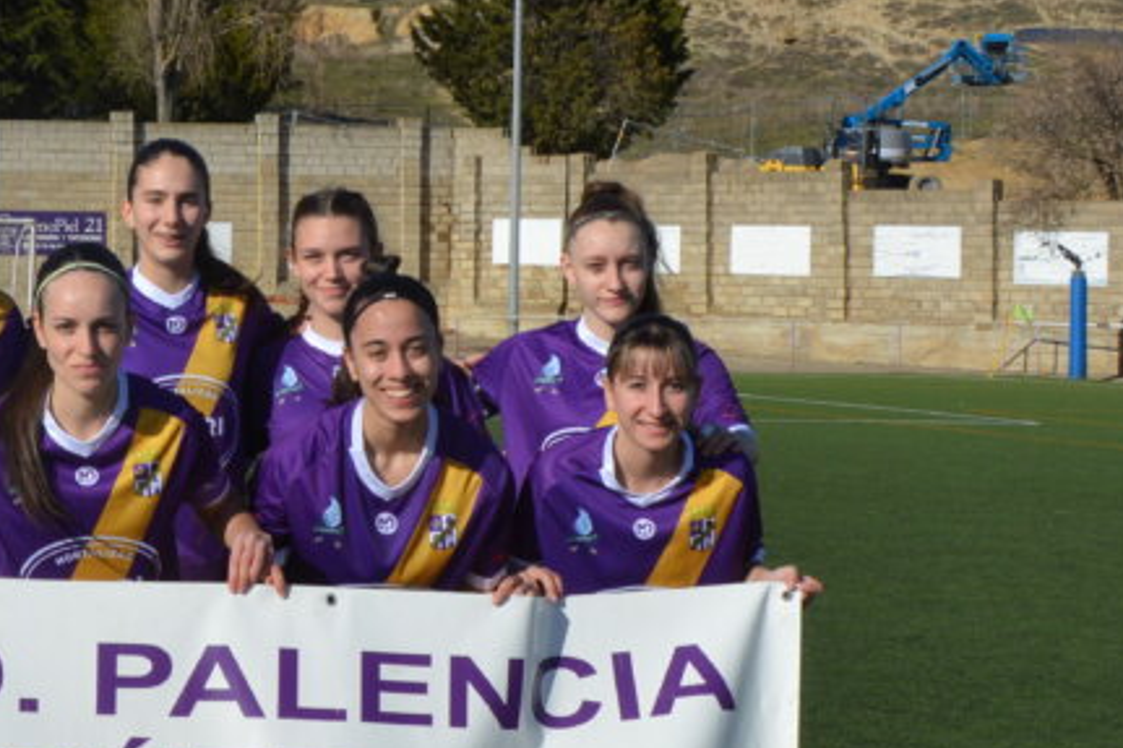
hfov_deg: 21.3
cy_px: 205
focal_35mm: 93
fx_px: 2915
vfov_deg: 14.6
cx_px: 117
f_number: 10
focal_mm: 21
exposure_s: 1/400
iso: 100
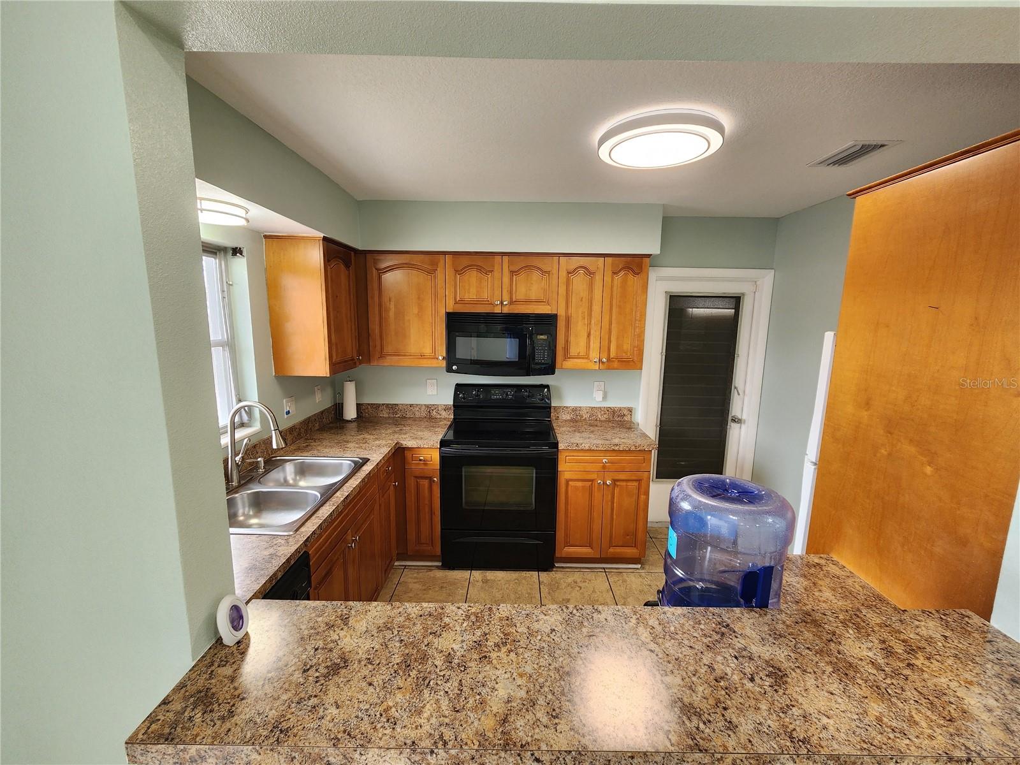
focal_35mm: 13
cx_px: 510
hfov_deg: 106.2
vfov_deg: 89.9
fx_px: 383
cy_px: 382
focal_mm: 2.2
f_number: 2.2
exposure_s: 1/60
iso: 125
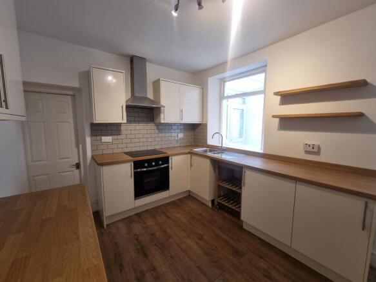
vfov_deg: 89.9
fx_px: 141
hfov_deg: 106.2
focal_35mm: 13
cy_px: 141
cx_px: 188
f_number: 2.2
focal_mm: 2.2
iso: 160
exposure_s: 1/50
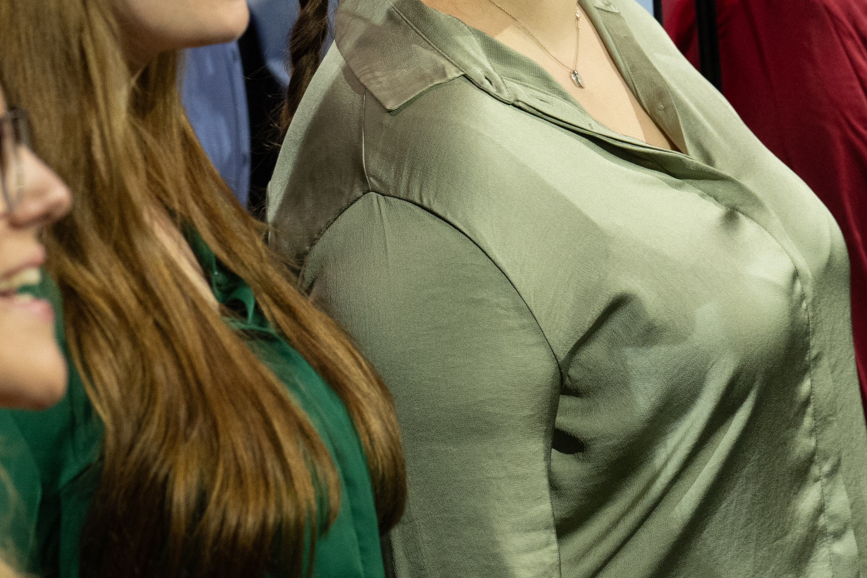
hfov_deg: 7.0
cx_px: 696
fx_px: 7129
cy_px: -116
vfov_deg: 4.6
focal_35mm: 296
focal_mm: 85
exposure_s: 1/100
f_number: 4.5
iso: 800
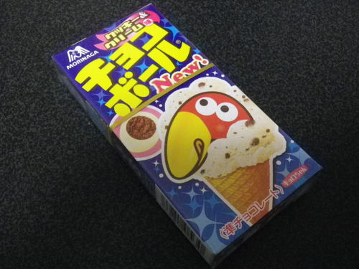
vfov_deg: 35.1
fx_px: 425
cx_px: 180
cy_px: 134
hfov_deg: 45.8
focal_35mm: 41
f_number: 3.9
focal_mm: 7.3
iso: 800
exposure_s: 1/25
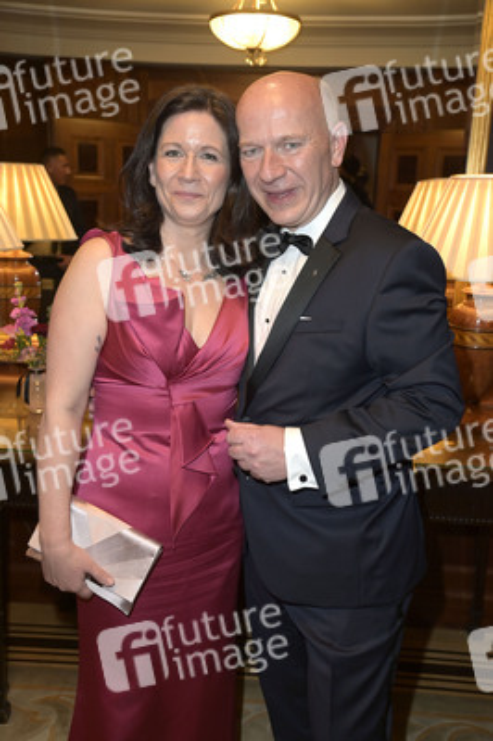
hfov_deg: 38.8
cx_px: 246
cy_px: 370
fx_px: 700
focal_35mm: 34
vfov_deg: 55.8
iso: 1600
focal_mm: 34
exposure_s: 1/80
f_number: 5
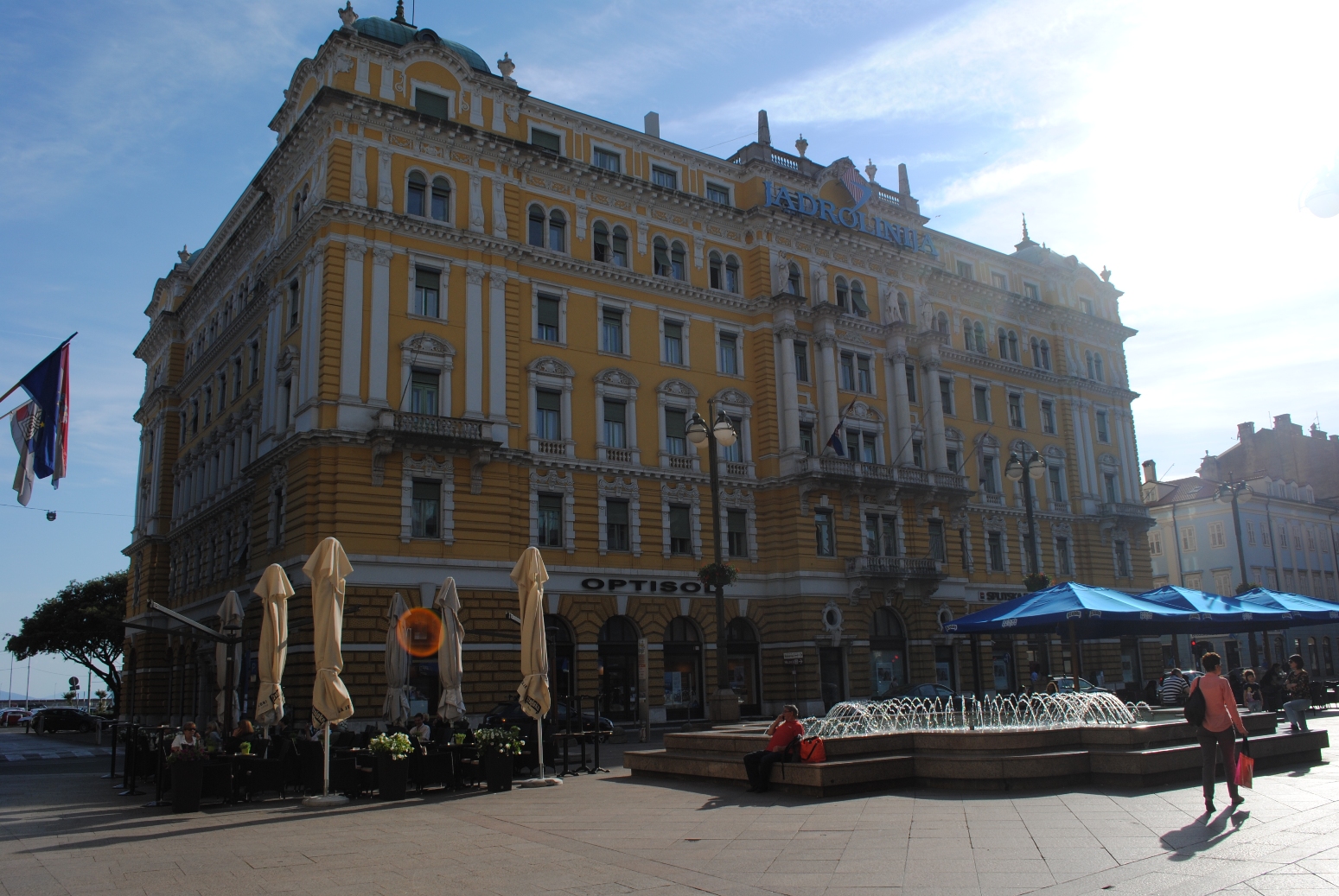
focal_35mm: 27
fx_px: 1005
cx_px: 670
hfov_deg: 67.3
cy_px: 448
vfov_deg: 48.1
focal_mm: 18
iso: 100
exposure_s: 1/320
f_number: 9
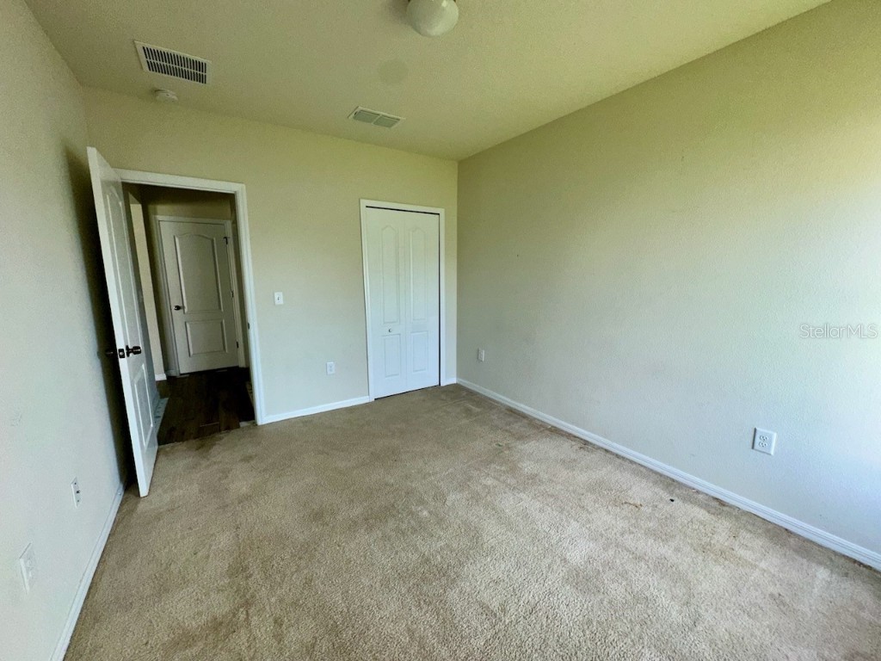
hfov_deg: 102.1
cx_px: 440
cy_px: 330
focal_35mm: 14
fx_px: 356
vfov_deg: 85.7
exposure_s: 1/121
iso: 80
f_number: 2.2
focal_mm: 2.22
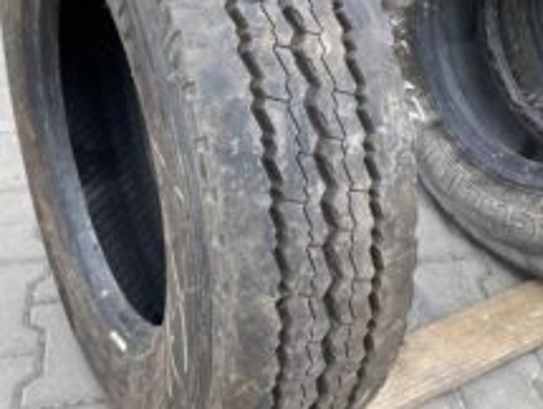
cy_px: 138
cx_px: 260
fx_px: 817
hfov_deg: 36.8
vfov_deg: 27.9
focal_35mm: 52
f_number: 1.8
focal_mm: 4.25
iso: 32
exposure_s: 1/303
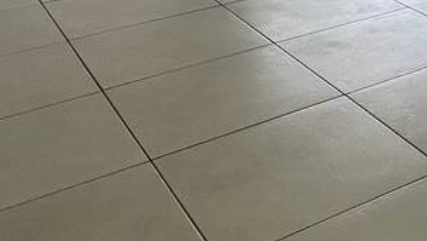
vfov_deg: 13.9
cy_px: -292
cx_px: 554
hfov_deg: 26.4
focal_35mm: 68
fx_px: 770
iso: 32
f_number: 1.8
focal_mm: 1.57
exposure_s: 1/110
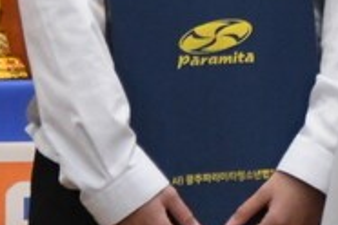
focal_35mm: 797
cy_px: -171
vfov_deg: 1.7
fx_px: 7482
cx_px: 551
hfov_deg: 2.6
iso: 5000
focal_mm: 116
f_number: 5.6
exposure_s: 1/125
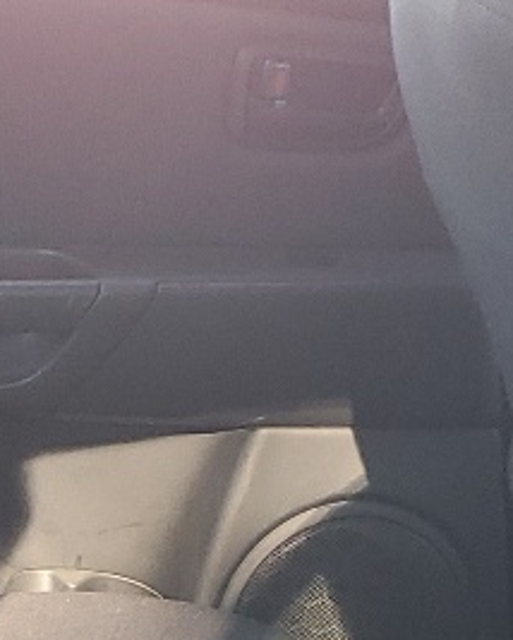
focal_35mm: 152
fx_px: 2881
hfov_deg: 10.1
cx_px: 60
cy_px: 992
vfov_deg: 12.0
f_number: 1.5
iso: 55
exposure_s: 1/60.2
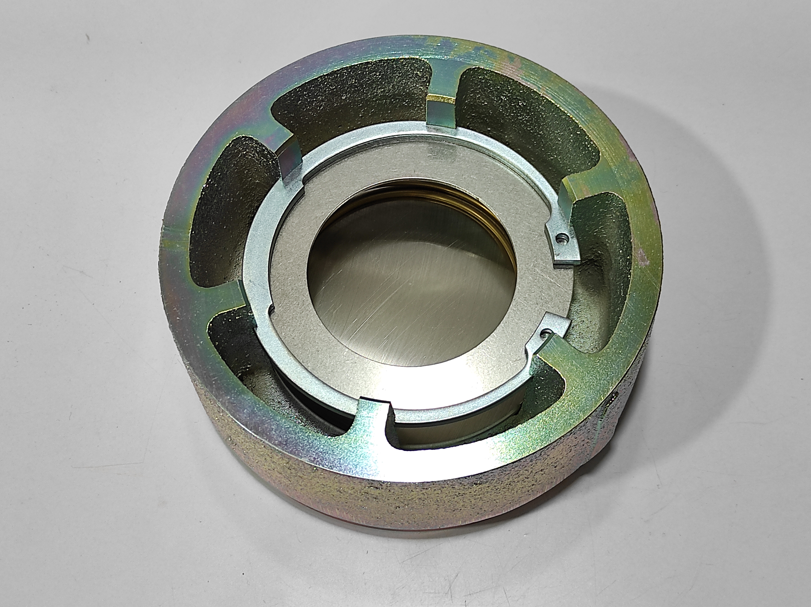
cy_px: 304
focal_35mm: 25
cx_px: 406
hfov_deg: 69.4
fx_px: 585
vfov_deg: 54.8
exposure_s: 1/50
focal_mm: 5.43
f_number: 1.89
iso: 299
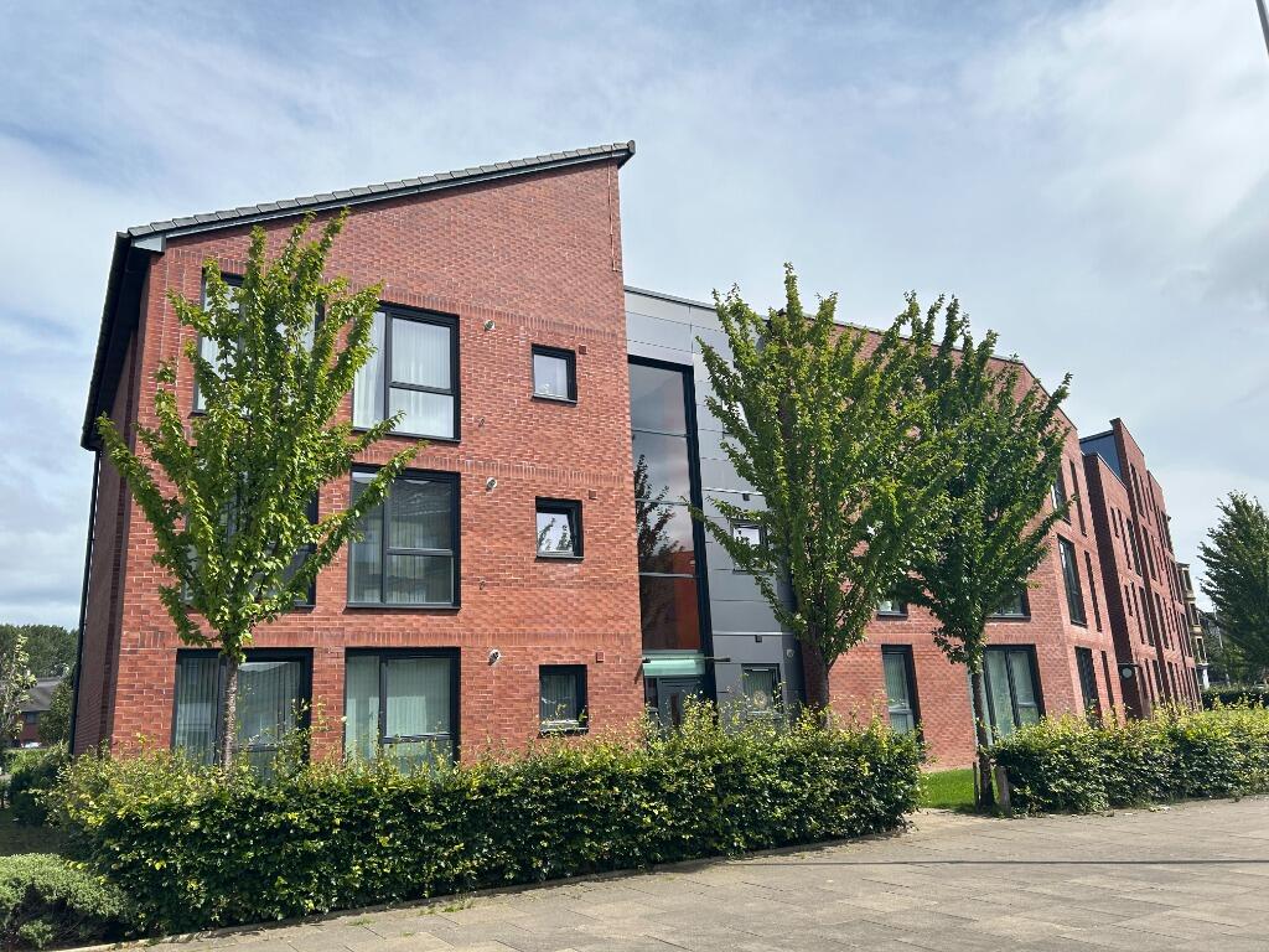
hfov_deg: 67.3
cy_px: 476
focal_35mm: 26
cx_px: 634
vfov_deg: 53.1
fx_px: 953
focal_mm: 5.7
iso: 50
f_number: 1.5
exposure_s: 1/6211
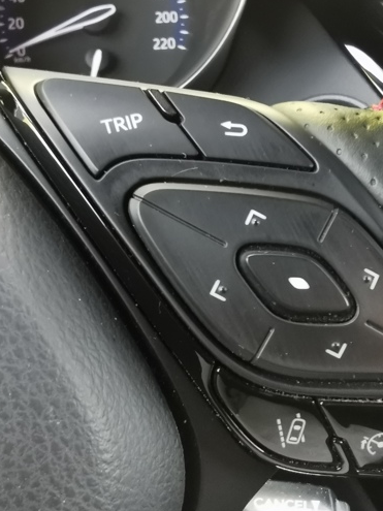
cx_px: 317
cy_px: 254
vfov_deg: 44.8
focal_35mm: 42
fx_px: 620
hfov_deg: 33.2
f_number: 2.2
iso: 320
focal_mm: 2.26
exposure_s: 1/25
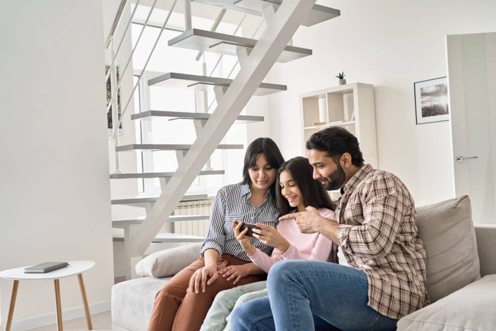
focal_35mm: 35
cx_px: 248
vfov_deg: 37.9
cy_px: 166
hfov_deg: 54.4
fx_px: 482
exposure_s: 1/250
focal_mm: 35
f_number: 4
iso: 2000
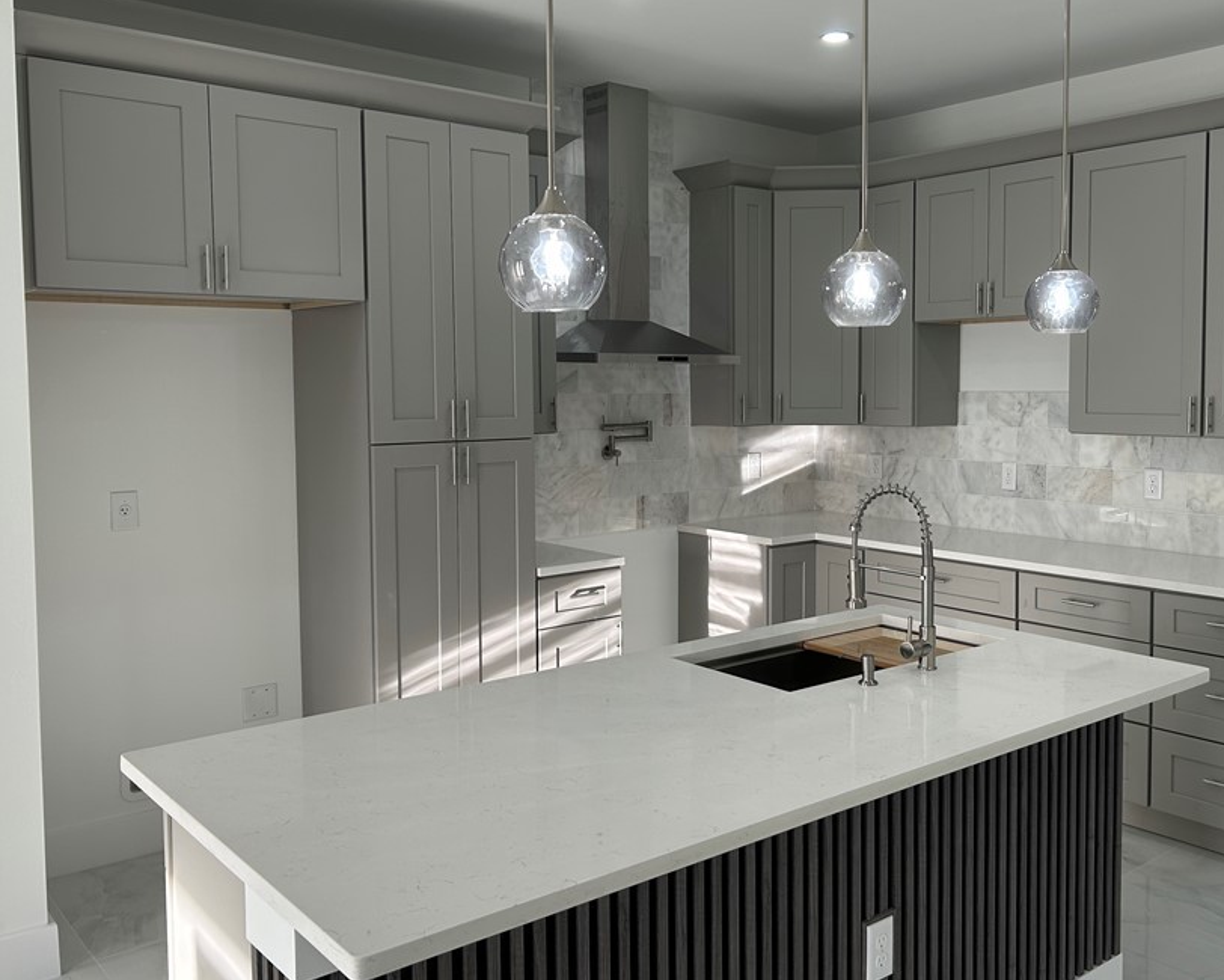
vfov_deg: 45.8
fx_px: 1160
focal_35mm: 32
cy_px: 451
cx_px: 746
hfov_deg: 55.2
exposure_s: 1/161
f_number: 1.5
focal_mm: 5.7
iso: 50
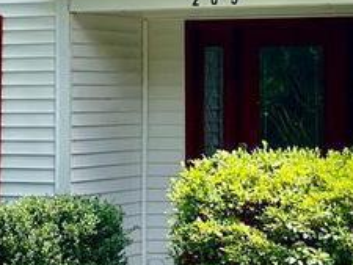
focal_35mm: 156
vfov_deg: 9.4
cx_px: 327
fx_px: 1592
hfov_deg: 12.5
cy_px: -56
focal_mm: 5.7
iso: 50
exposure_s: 1/974
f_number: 1.5
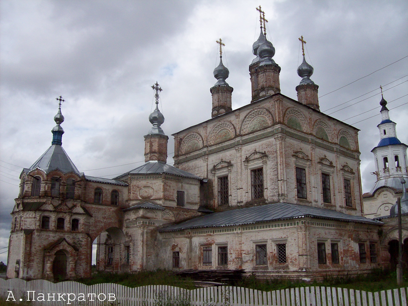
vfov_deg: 39.6
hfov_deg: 51.4
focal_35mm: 36
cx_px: 204
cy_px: 153
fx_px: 424
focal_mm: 6
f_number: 4.8
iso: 80
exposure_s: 1/719
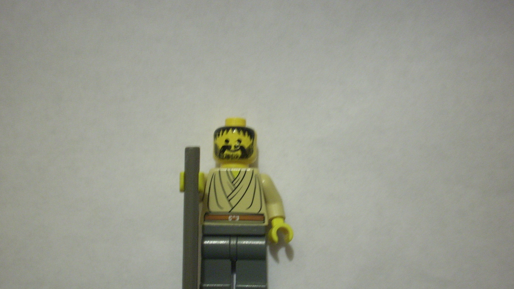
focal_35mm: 44
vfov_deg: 27.1
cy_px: 170
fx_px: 600
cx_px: 239
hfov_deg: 46.4
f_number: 2.8
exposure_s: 1/4
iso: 200
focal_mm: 6.2
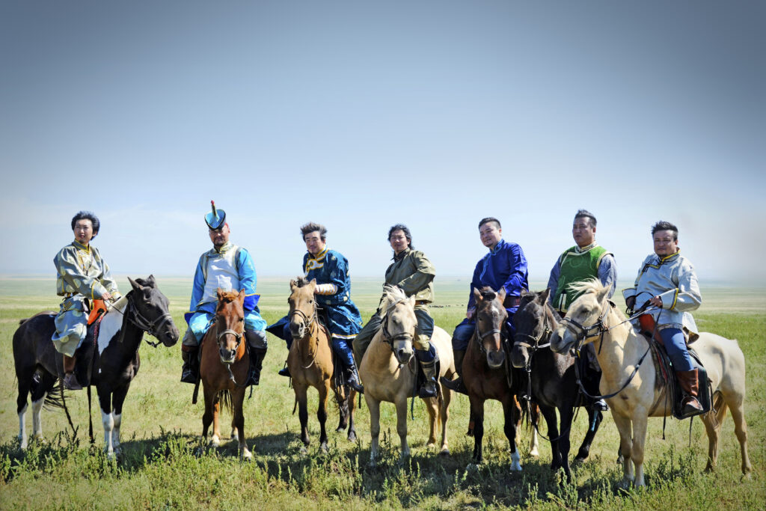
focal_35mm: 39
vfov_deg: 34.2
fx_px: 830
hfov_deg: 49.5
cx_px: 383
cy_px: 256
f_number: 9
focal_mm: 26
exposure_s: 1/320
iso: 200
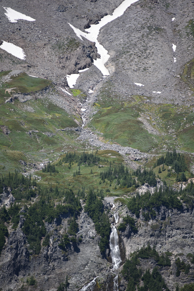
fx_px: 2423
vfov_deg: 6.9
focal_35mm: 300
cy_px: 146
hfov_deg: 4.6
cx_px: 97
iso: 160
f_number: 5.6
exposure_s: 1/640
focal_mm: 300
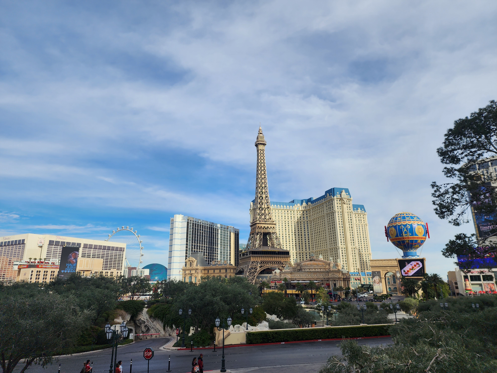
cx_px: 248
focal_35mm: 23
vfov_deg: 58.9
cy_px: 186
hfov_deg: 73.9
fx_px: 330
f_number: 1.8
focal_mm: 6.4
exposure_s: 1/1328
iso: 12
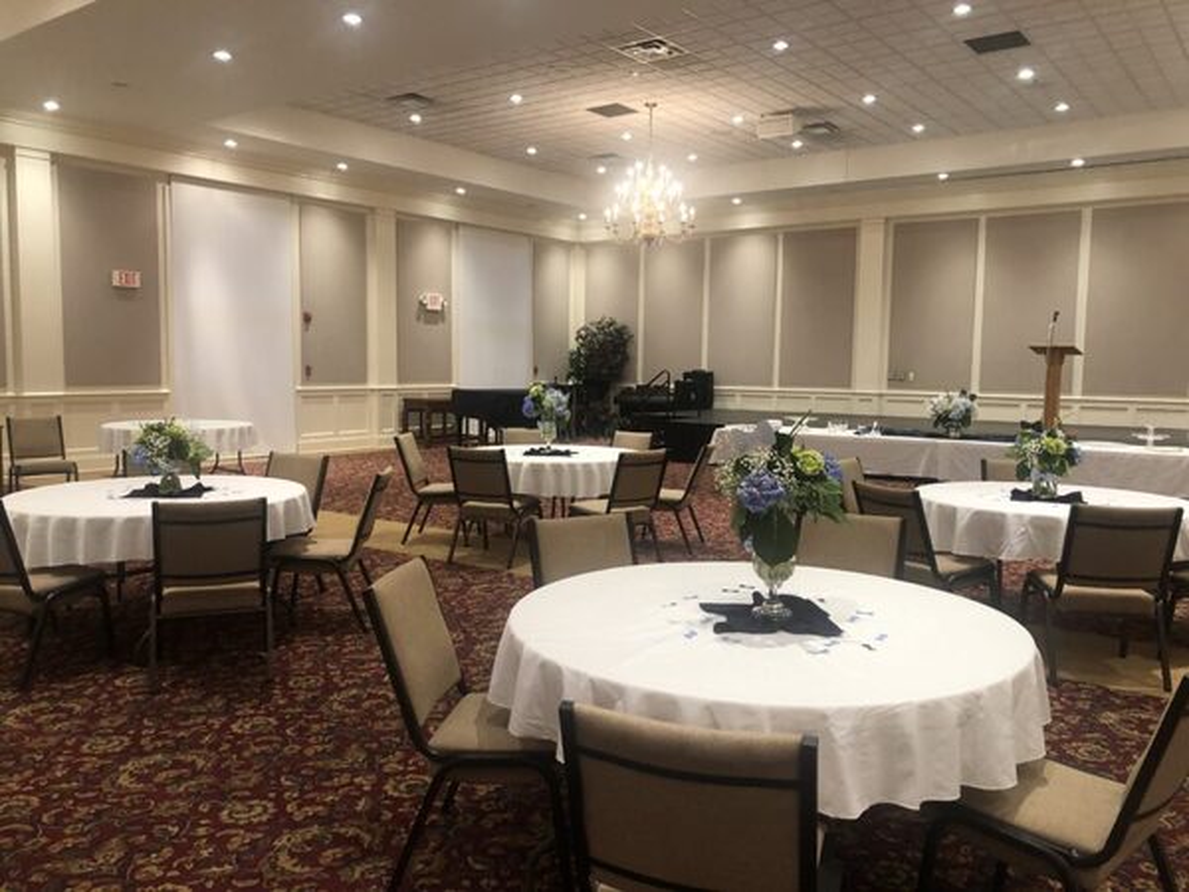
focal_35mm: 28
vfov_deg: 49.7
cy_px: 446
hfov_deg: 63.4
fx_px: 962
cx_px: 594
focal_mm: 4
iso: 40
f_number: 1.8
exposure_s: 1/15
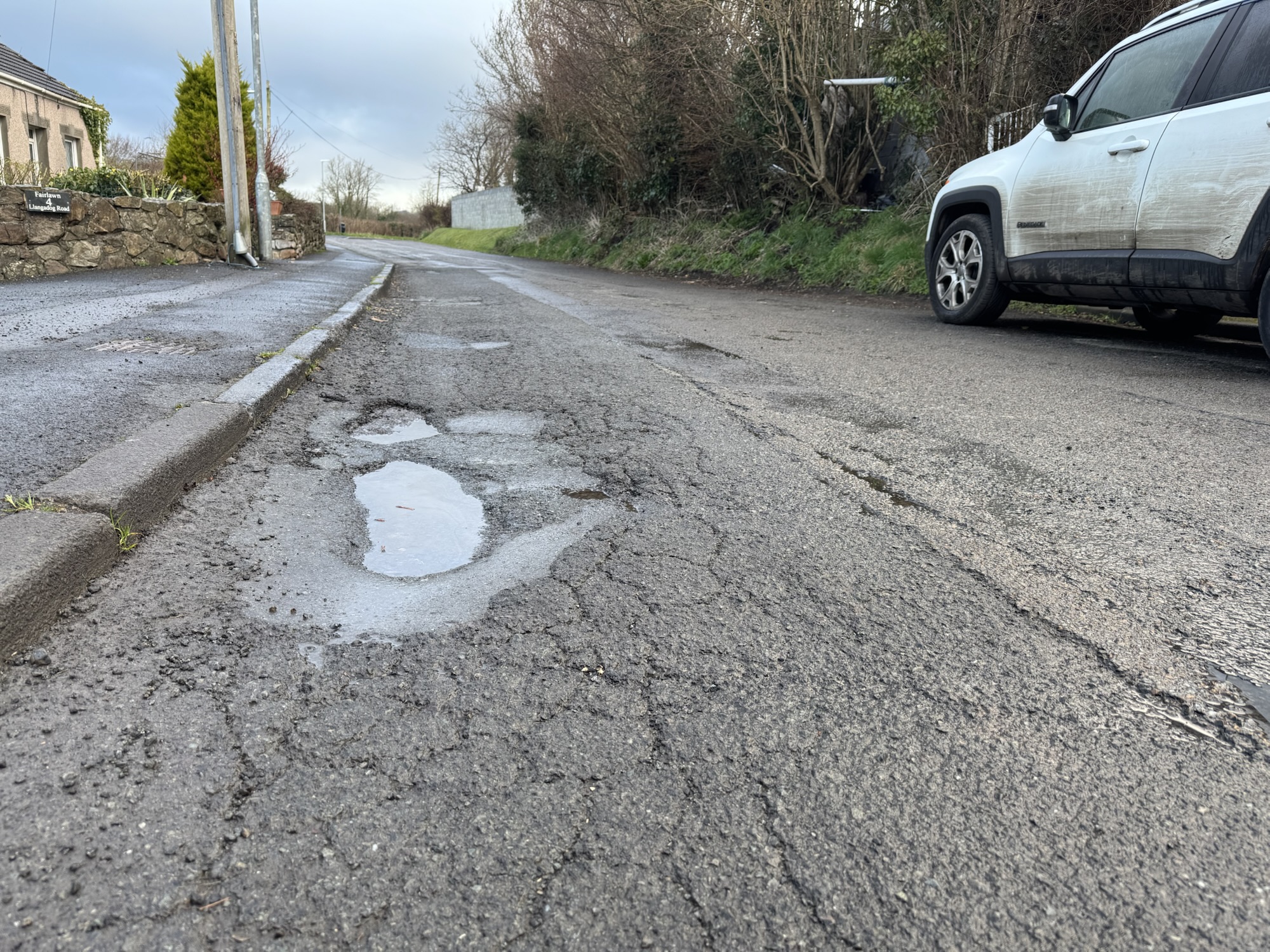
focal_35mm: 24
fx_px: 881
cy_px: 476
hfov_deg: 71.6
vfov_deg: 56.8
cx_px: 635
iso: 64
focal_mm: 6.76
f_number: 1.78
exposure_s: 1/121
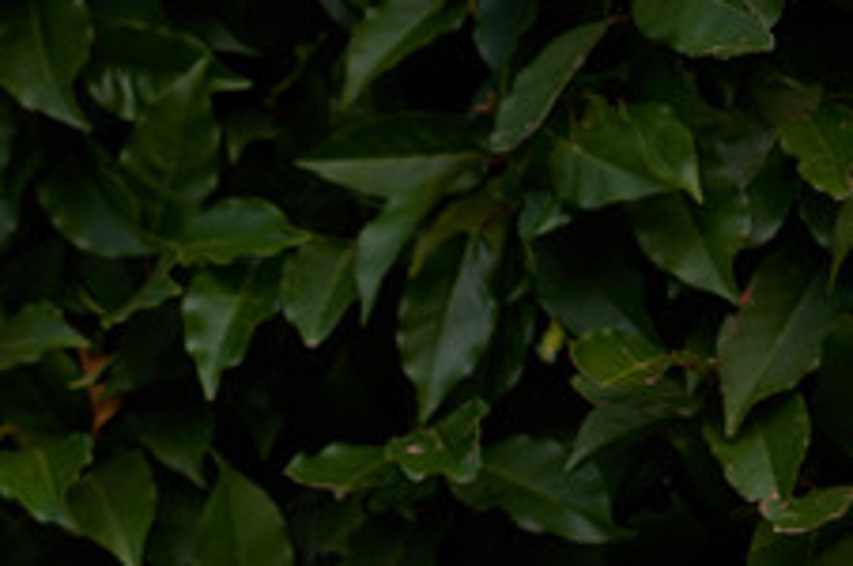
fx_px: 2863
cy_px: 898
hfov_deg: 15.8
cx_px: -366
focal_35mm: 121
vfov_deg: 10.8
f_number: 3.2
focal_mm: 35
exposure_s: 1/500
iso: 100
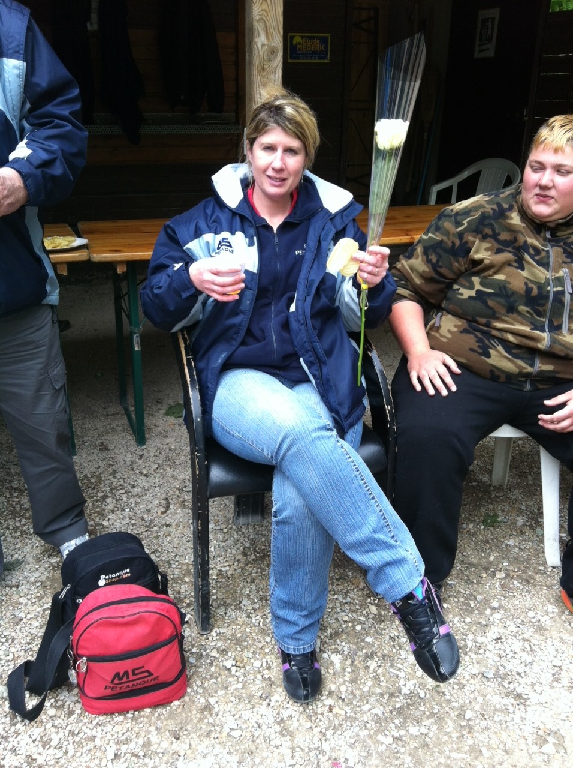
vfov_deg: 52.7
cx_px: 286
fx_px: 775
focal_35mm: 35
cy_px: 384
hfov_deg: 40.6
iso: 80
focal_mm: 3.85
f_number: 2.8
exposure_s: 1/263
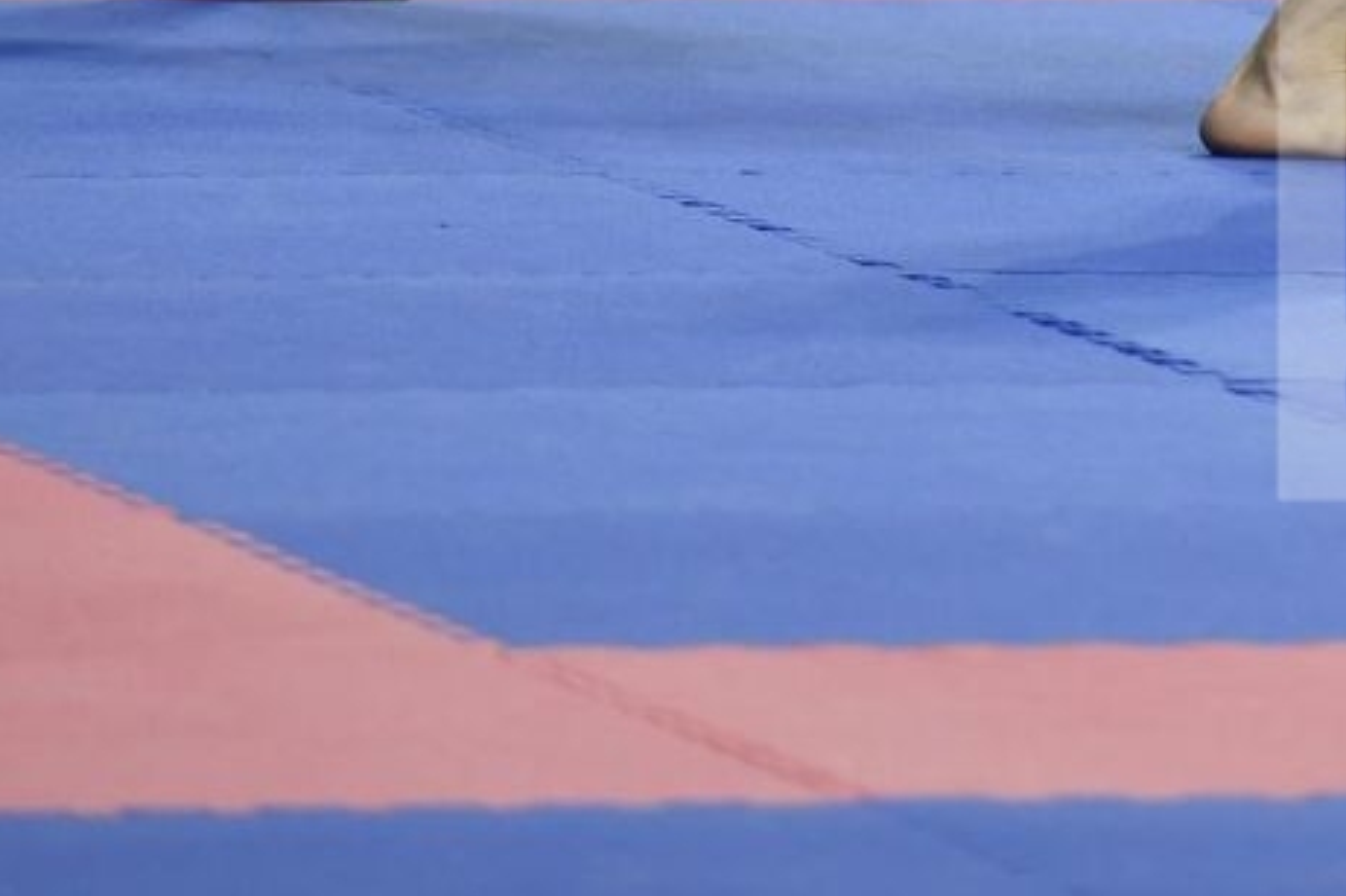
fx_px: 29189
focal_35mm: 781
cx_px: 1550
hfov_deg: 2.6
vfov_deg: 1.8
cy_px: -803
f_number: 2.8
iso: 800
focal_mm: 200
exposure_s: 1/800
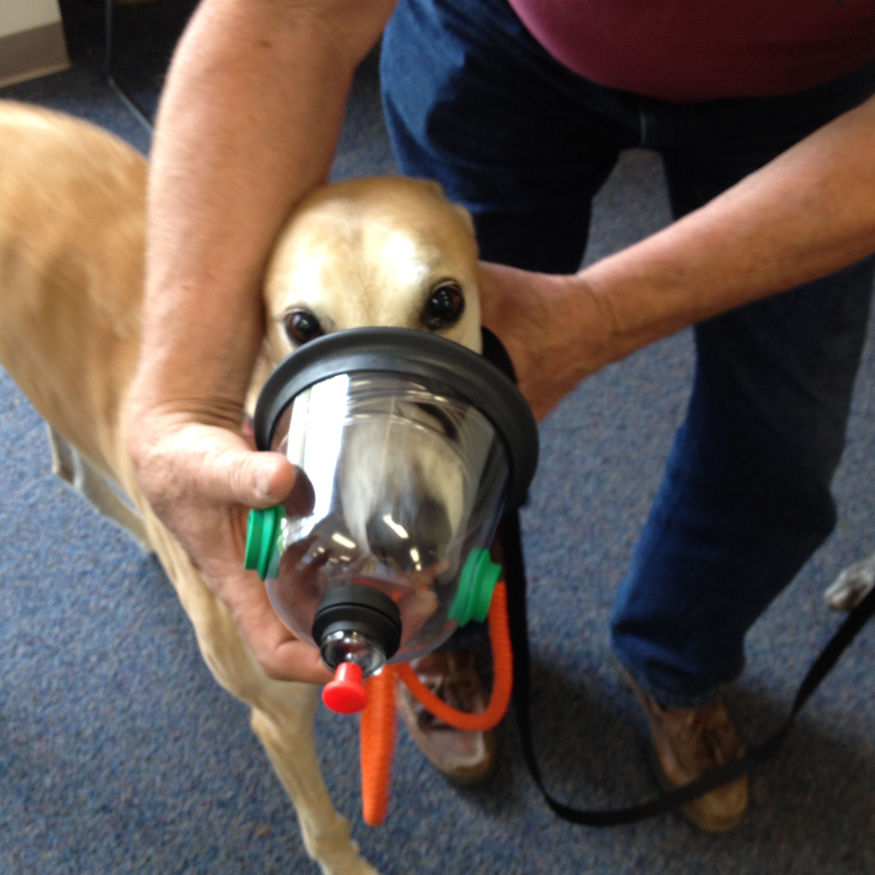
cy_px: 432
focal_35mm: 42
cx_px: 367
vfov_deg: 40.0
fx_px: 1201
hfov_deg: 39.9
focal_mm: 4.28
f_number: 2.4
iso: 80
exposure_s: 1/20
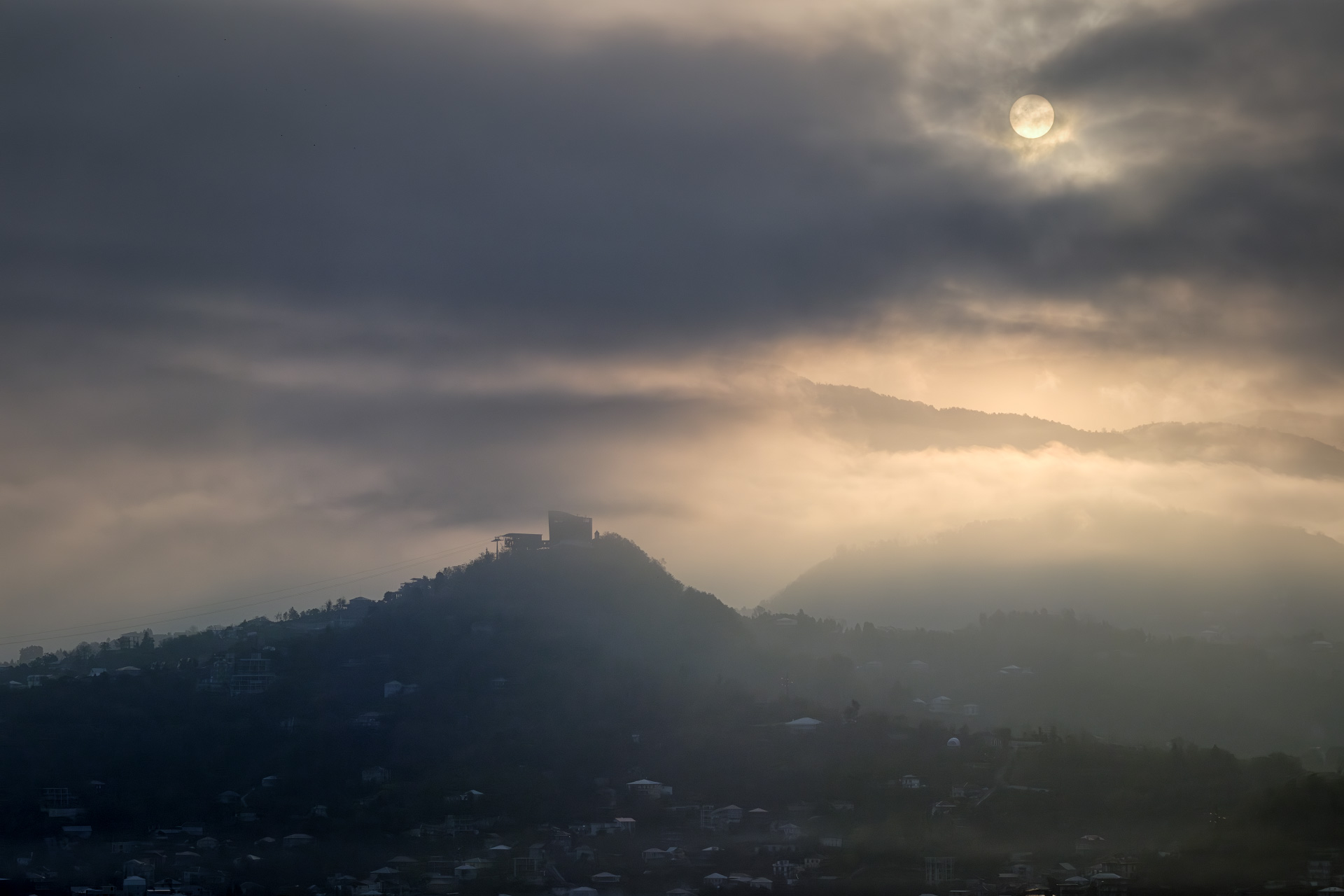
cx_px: 672
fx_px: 4517
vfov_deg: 11.3
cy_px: 448
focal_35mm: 121
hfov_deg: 16.9
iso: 500
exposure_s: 1/900
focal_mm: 80.4
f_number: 10
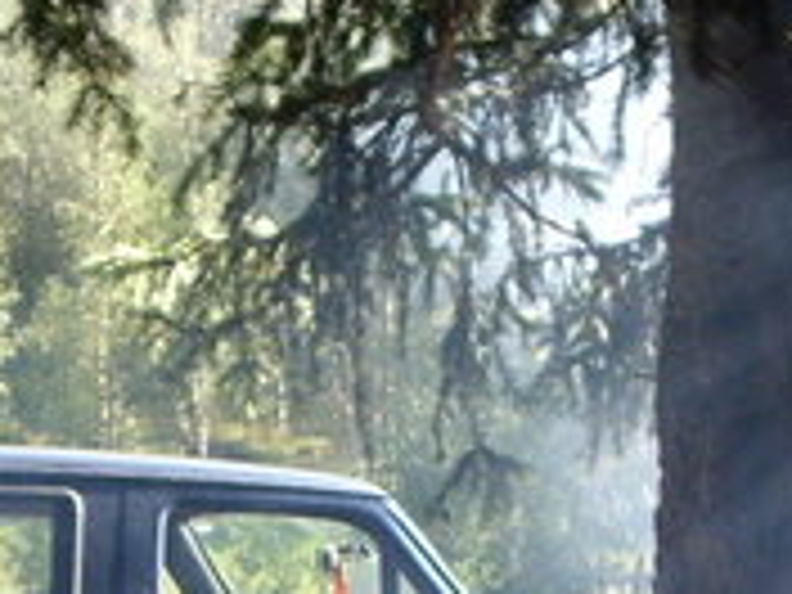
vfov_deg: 7.4
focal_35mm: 200
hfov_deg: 9.9
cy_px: 634
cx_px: 387
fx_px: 4576
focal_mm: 9
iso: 100
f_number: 3.3
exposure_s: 1/125
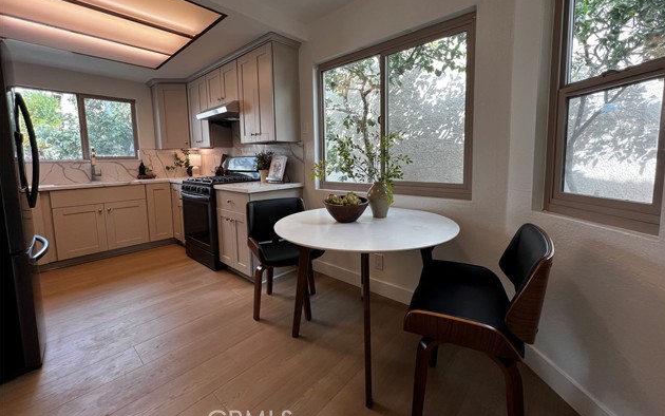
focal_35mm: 14
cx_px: 337
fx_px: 254
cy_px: 182
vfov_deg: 78.3
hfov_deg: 105.3
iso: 64
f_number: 1.8
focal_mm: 1.57
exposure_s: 1/120
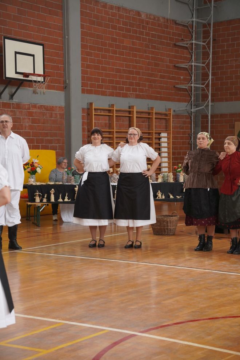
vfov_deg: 27.0
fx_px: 750
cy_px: 180
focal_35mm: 75
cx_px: 120
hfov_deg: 18.2
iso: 1000
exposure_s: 1/200
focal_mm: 50
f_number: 4
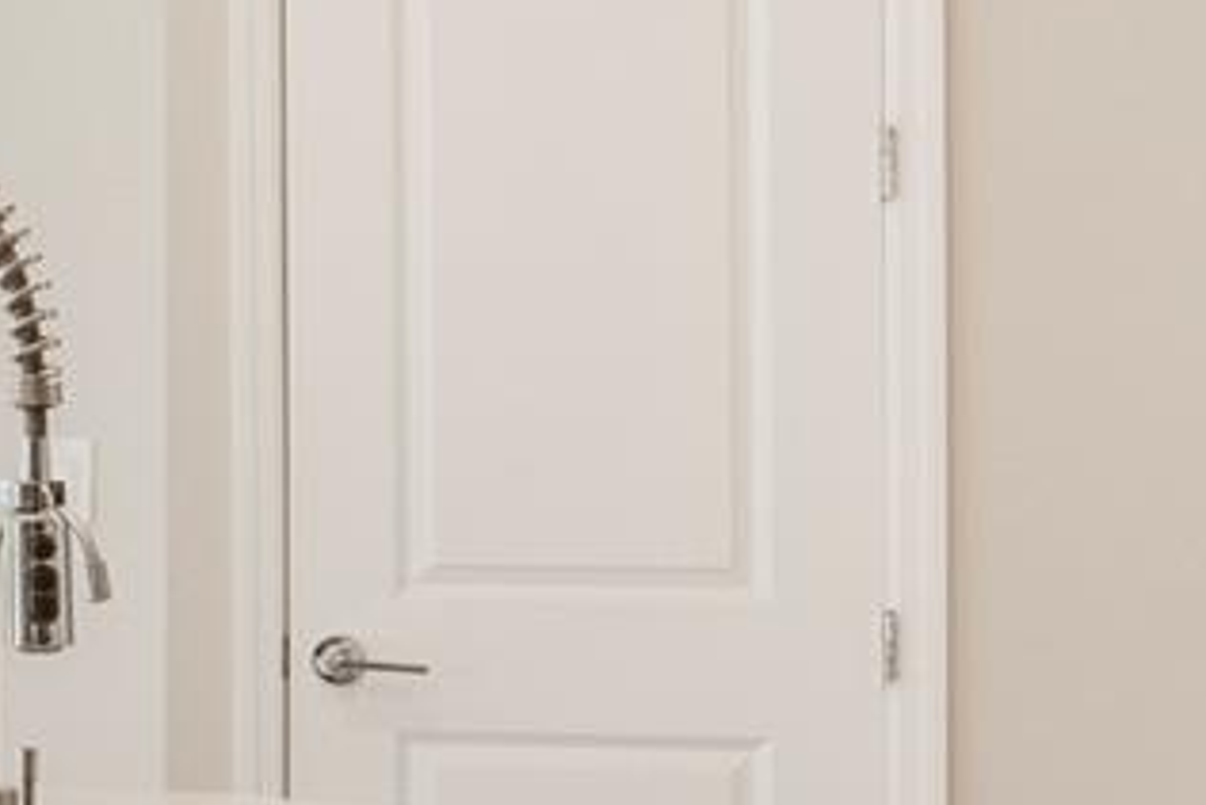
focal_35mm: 81
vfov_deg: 16.1
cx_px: -962
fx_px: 2715
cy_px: 1015
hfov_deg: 19.1
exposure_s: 1/8
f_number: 9
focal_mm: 16
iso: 160
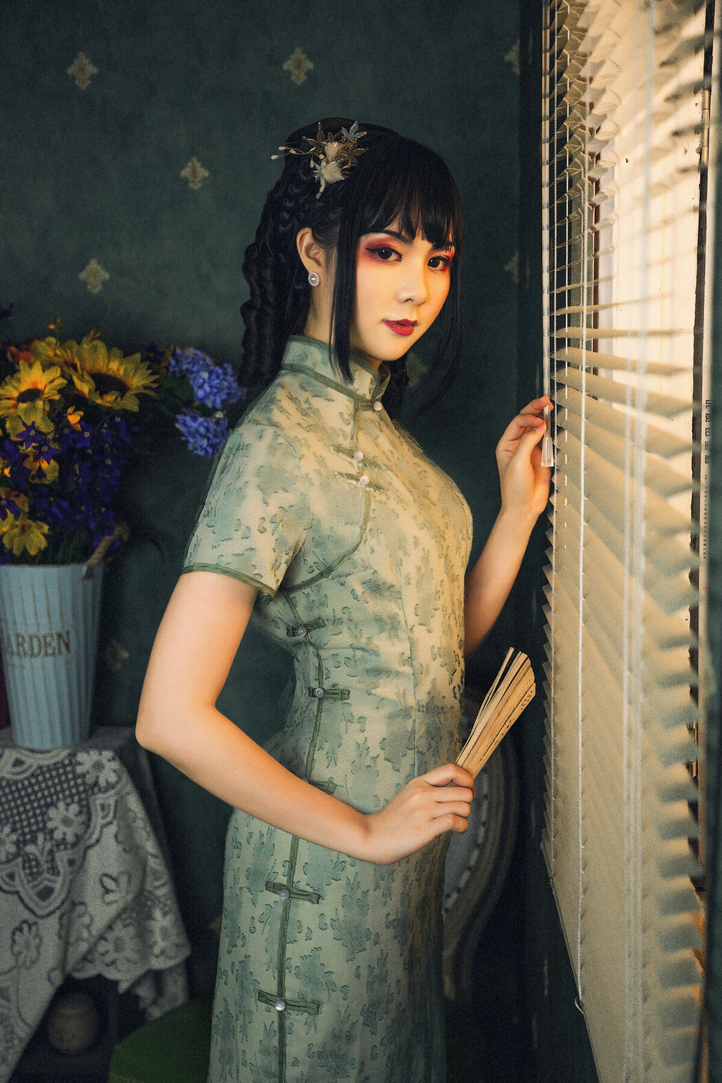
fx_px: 1504
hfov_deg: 27.0
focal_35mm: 50
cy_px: 542
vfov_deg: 39.6
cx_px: 361
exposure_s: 1/80
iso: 800
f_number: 4
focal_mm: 50
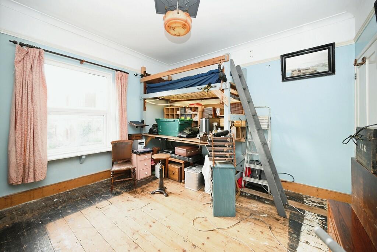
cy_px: 126
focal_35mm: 14
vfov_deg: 81.2
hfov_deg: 104.2
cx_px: 188
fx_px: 147
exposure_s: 1/60
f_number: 4
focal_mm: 14
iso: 560
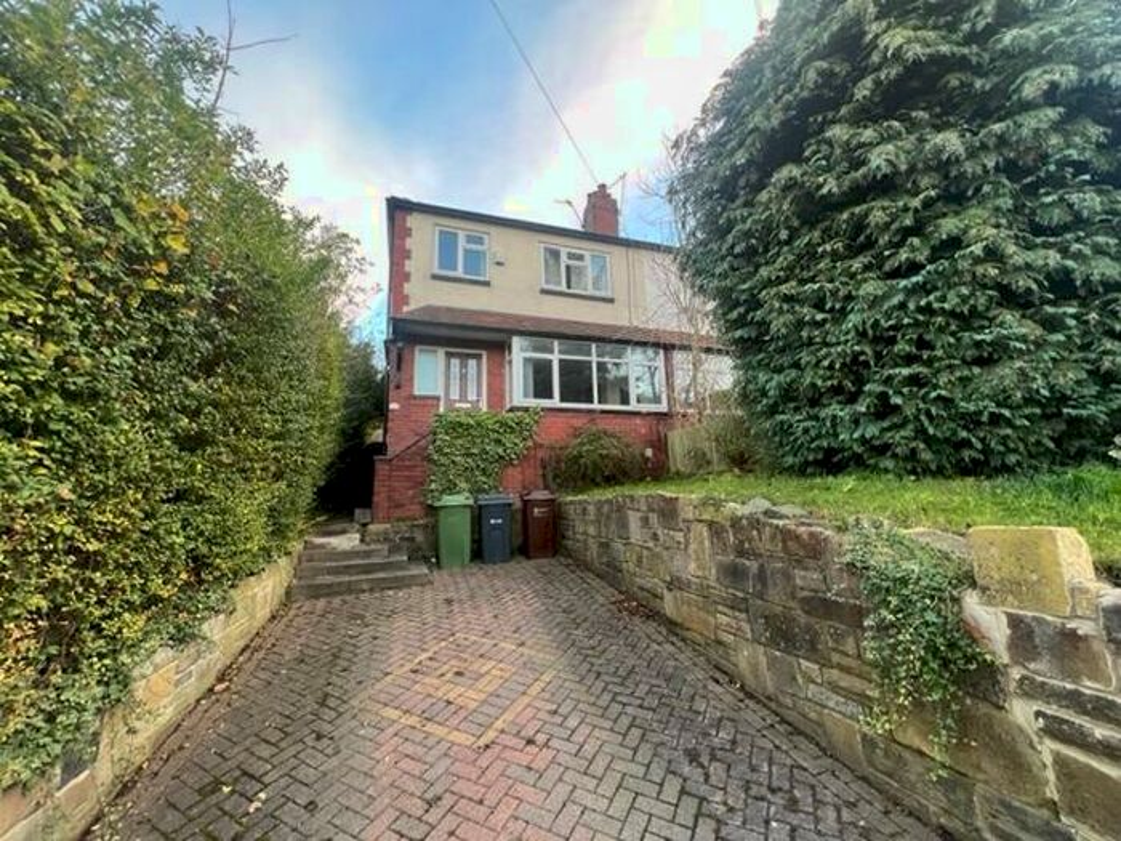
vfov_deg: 89.9
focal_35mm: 13
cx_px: 560
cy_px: 420
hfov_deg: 106.2
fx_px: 421
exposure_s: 1/99
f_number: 1.8
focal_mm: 1.57
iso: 125
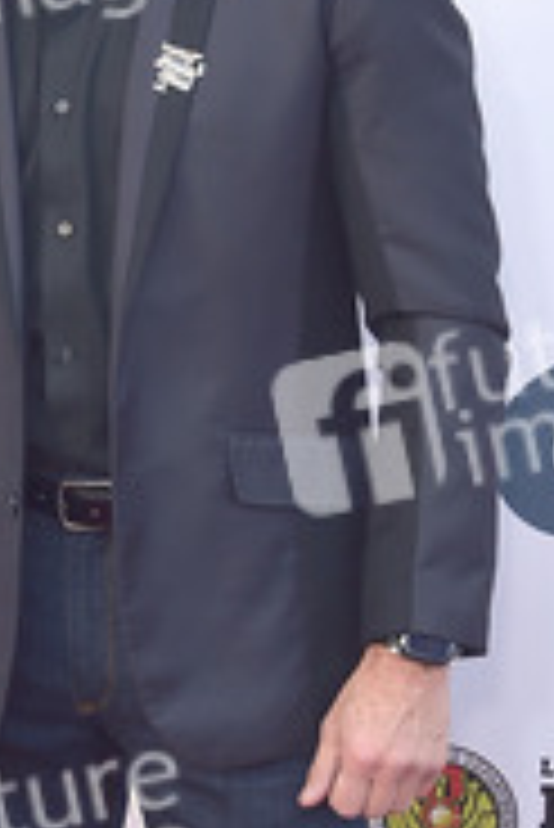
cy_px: 184
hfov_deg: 15.6
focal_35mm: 87
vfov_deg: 23.1
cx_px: 97
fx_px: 2004
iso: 400
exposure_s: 1/250
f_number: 6.3
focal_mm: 40
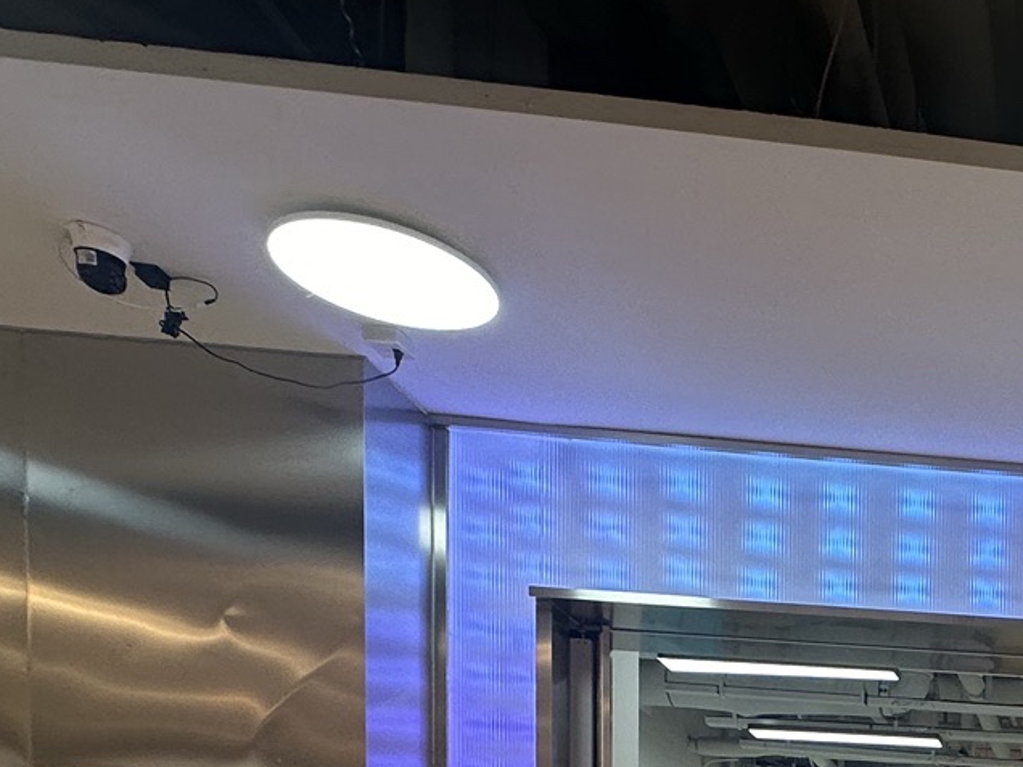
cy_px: 1106
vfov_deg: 25.8
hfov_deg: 33.3
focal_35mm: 44
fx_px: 1300
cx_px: 1284
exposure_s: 1/100
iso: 64
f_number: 2.2
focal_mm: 2.22
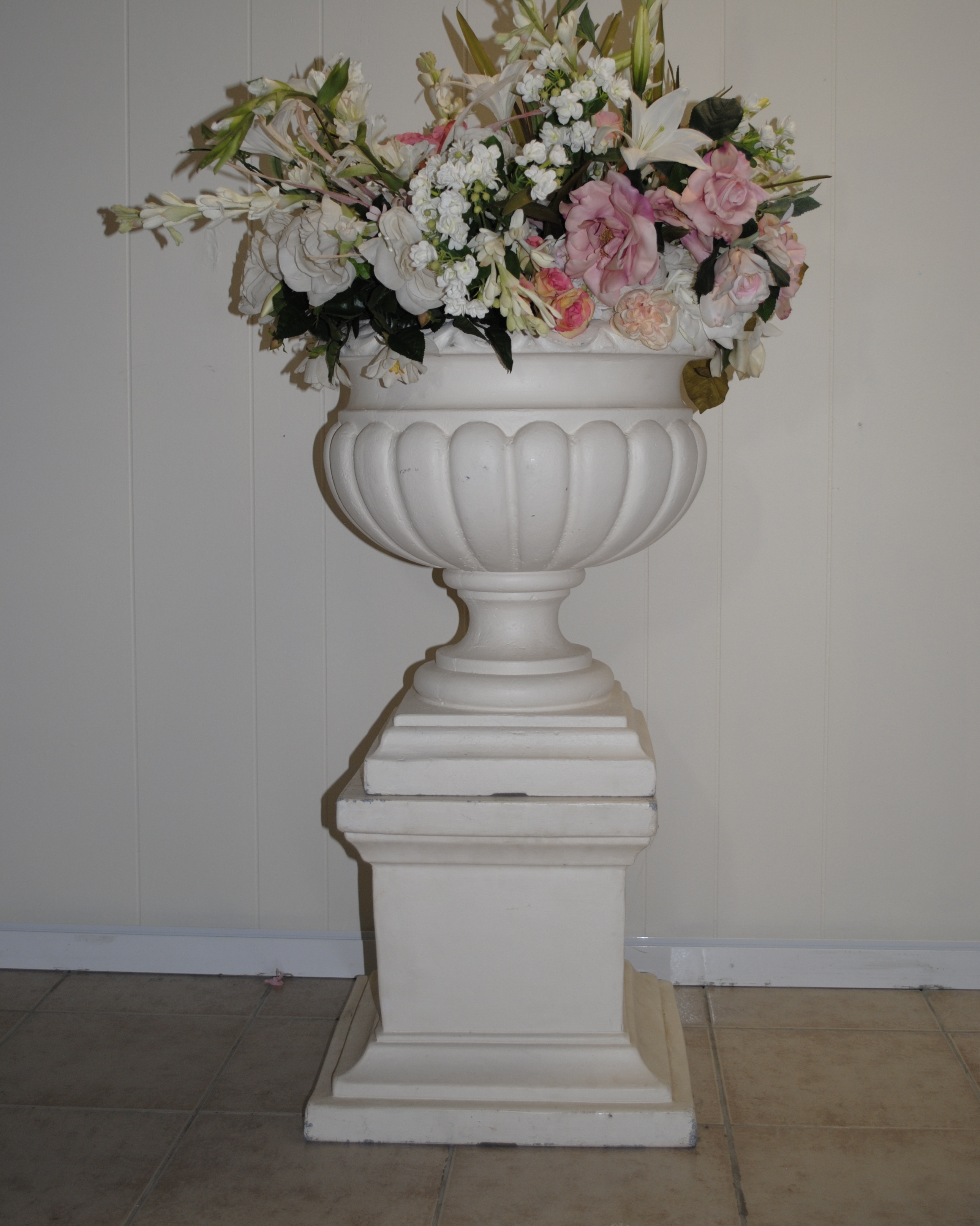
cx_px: 489
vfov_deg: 41.9
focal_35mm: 44
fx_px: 1595
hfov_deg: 34.2
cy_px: 531
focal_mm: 26
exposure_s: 1/60
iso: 200
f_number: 4.2
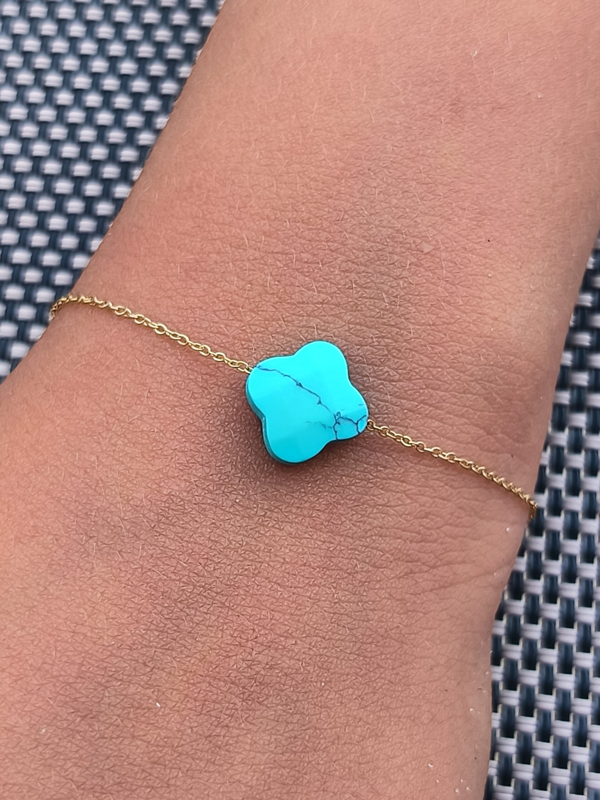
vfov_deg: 71.6
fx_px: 555
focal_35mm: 24
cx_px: 300
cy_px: 400
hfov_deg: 56.8
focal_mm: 5.24
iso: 102
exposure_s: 1/100
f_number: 1.7
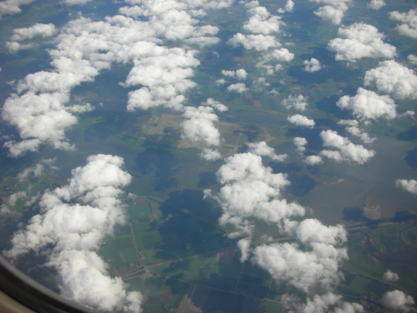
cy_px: 156
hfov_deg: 52.6
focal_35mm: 35
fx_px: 422
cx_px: 208
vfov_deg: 40.7
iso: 50
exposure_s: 1/75.5
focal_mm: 5.8
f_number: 8.5
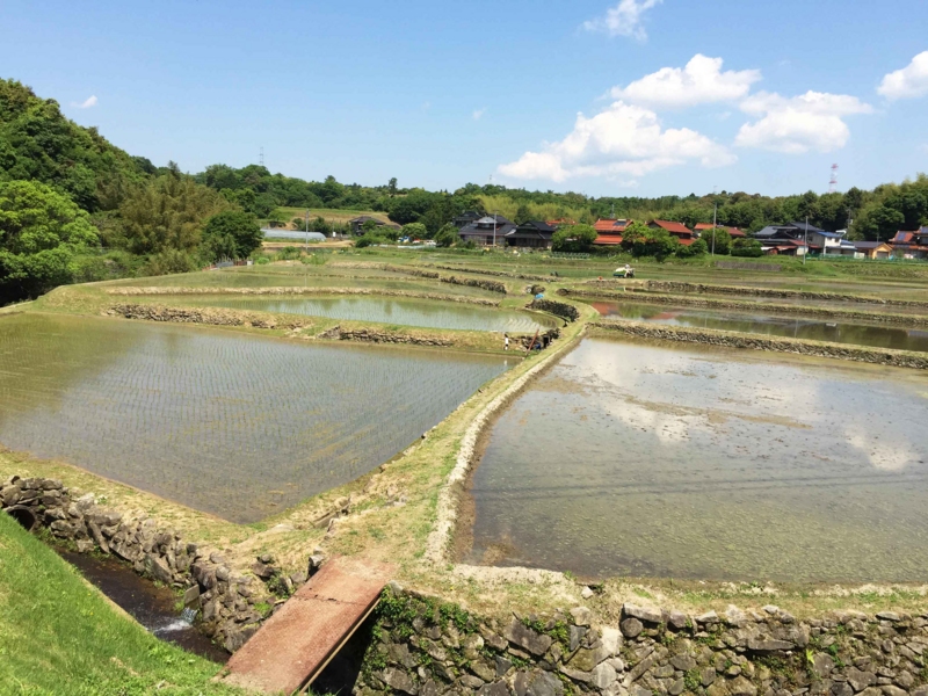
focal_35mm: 29
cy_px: 348
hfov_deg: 61.7
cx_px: 464
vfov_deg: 48.2
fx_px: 777
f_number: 2.2
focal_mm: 4.15
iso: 32
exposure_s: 1/1883
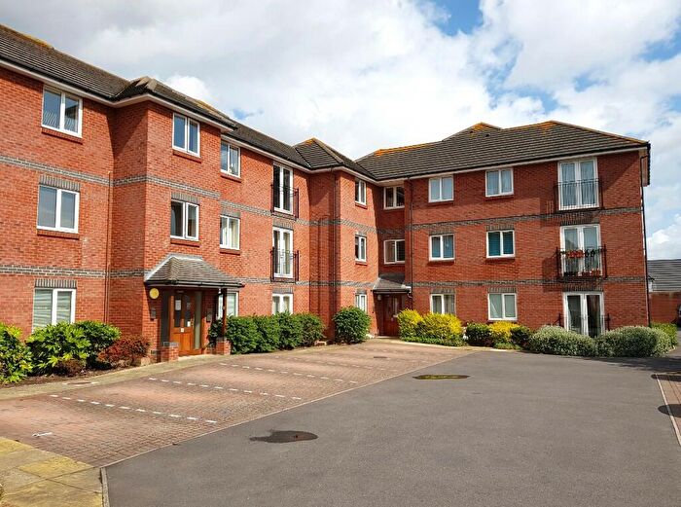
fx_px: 510
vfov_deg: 52.8
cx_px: 340
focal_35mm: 26
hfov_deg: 67.4
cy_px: 254
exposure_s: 1/2536
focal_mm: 4.2
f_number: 1.7
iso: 40
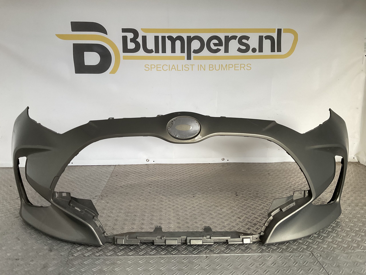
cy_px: 138
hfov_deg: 61.7
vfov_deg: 48.2
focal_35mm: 29
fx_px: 307
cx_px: 183
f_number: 1.8
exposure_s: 1/100
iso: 64
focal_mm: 3
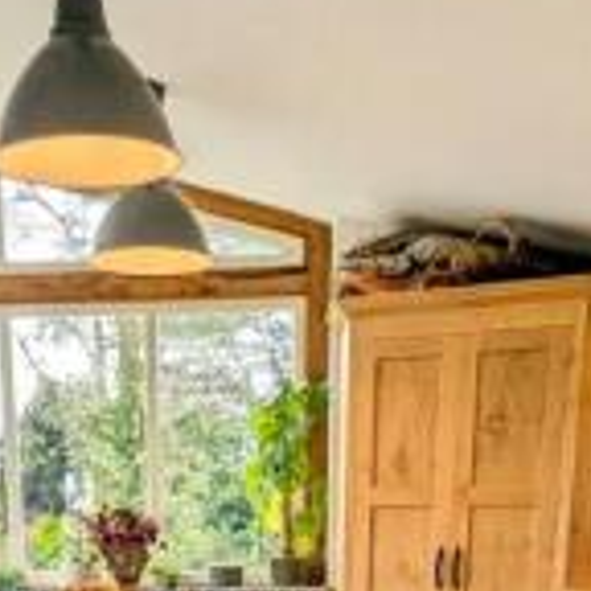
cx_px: 189
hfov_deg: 29.8
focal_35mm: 57
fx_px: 1101
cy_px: 839
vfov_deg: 24.6
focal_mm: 2.35
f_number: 2.2
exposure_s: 1/50
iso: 55
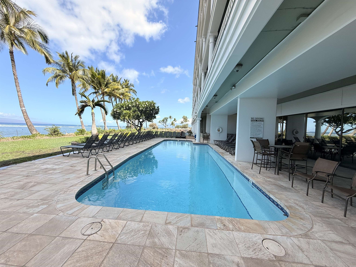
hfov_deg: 102.1
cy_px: 134
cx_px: 178
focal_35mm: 14
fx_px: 144
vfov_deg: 85.7
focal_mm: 2.22
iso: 50
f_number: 2.2
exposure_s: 1/1167
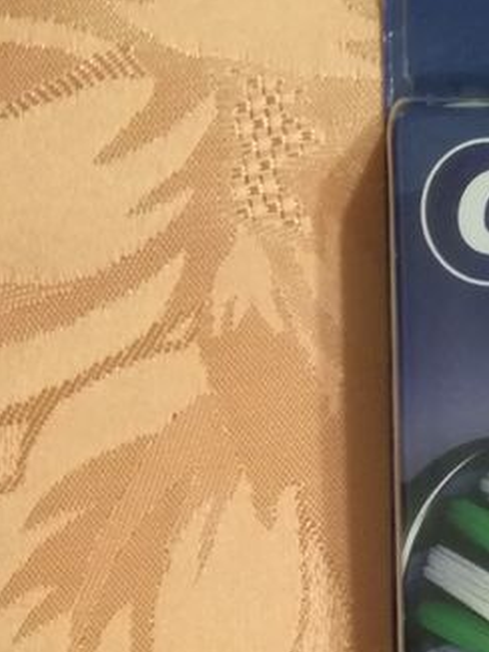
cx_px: 601
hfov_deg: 16.9
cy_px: 740
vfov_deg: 22.1
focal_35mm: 83
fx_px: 1562
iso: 500
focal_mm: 3.79
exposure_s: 1/20
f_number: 2
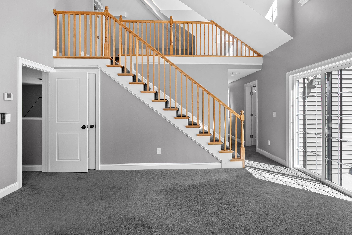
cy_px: 114
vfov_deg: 64.6
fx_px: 186
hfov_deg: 86.9
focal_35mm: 19
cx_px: 182
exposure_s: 1/2.5
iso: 320
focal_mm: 16
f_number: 8
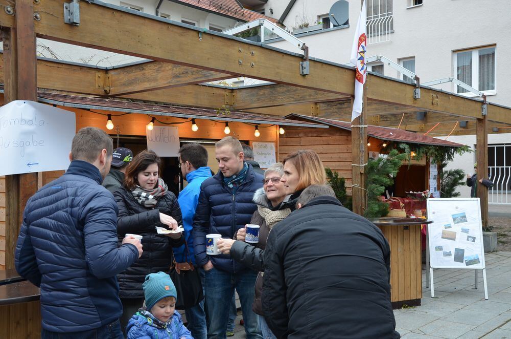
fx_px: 552
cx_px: 256
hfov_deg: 49.6
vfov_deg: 34.1
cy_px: 170
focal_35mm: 39
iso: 400
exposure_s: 1/125
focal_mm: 26
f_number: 5.6
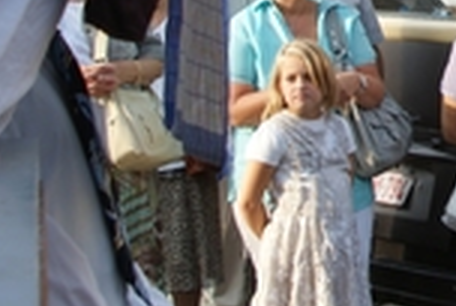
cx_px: 750
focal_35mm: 166
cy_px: -117
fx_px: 2107
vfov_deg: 8.2
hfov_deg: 11.7
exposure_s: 1/200
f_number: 4.5
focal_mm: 28
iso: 100
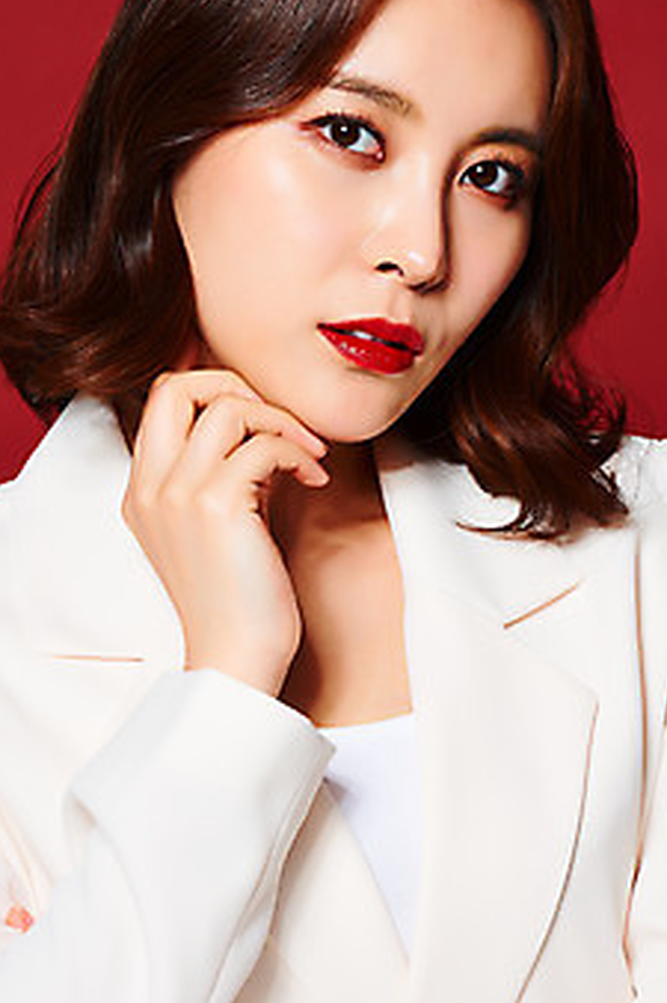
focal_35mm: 237
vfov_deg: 8.7
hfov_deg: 5.8
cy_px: 436
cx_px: 331
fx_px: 6593
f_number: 16
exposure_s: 1/125
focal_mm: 200
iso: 100
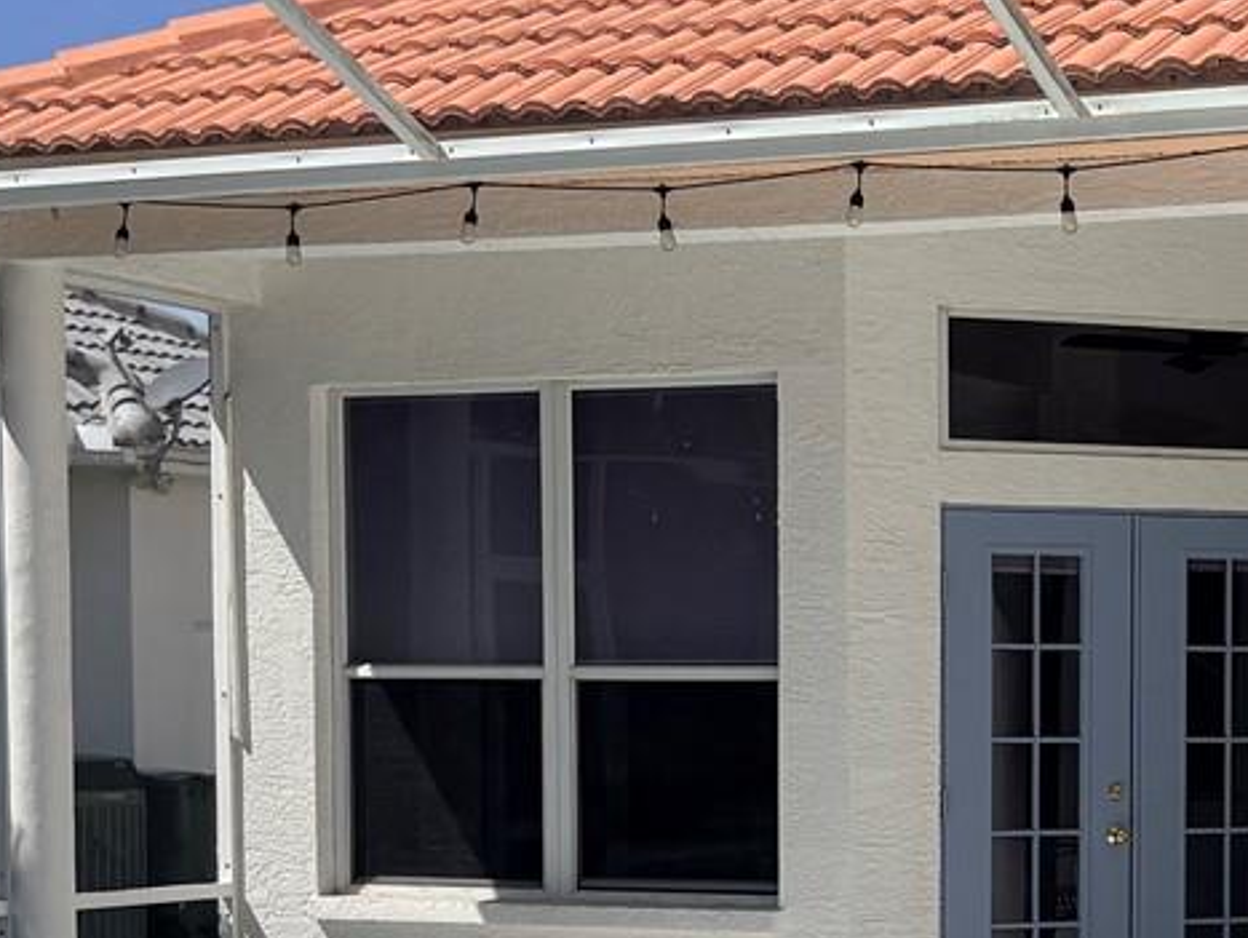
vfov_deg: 16.3
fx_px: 3211
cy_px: 893
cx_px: 1120
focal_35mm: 89
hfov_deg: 21.5
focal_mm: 5.96
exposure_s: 1/6329
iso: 50
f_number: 1.6
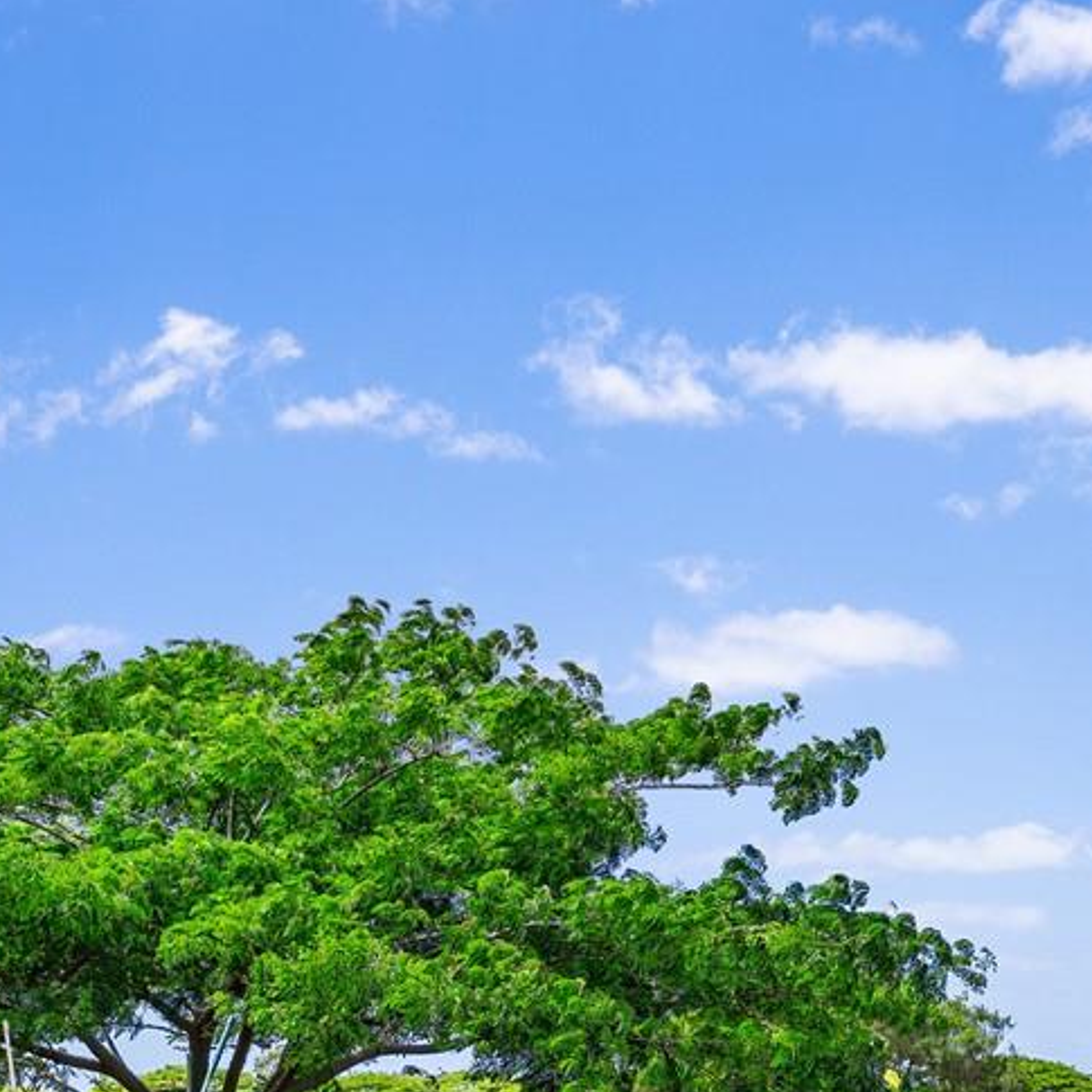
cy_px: 1133
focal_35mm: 70
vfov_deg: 23.5
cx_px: 476
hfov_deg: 24.6
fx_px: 2498
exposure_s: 1/8000
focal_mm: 12
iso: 125
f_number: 2.8
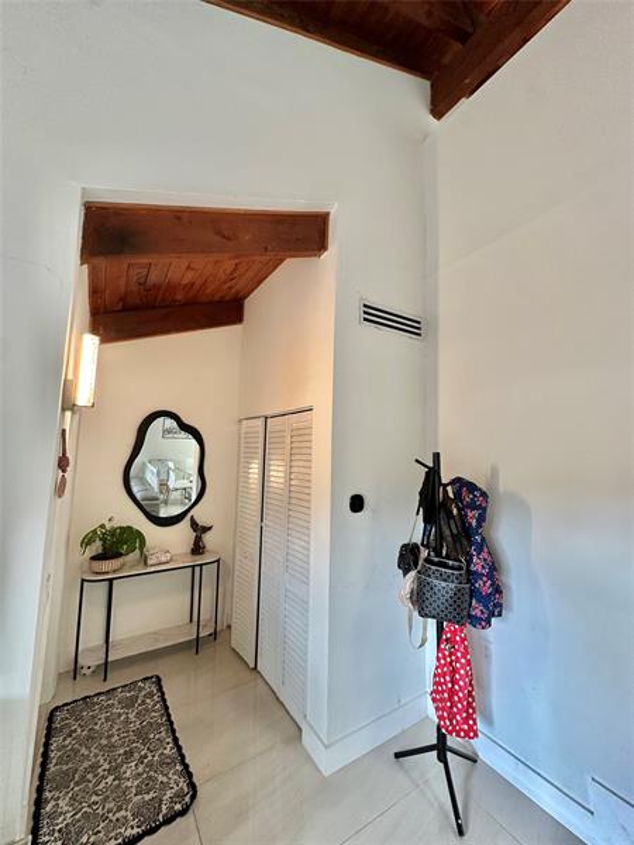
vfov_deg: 102.1
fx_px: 342
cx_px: 317
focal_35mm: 14
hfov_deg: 85.7
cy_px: 422
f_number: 2.2
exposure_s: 1/60
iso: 200
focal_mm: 2.22
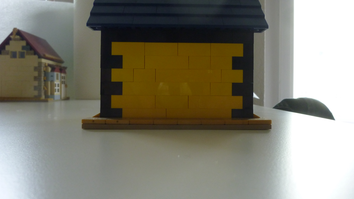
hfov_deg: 67.9
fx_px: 263
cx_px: 179
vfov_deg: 41.5
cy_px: 92
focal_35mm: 28
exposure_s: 1/30
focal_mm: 4.5
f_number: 3.3
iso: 250
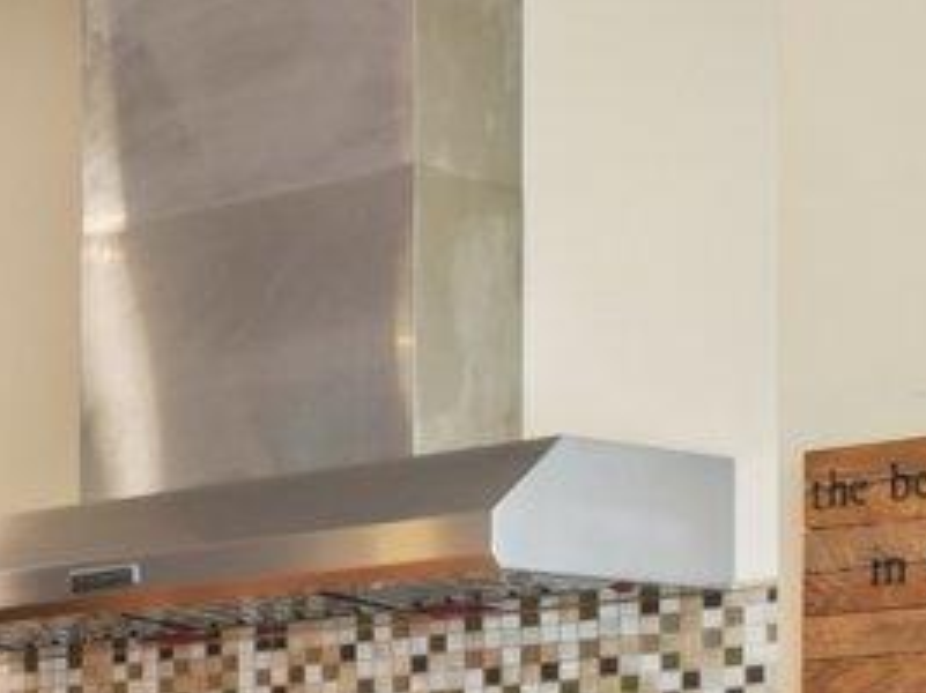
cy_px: 1020
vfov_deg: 12.0
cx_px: -1294
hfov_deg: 12.8
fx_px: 3155
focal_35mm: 118
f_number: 8
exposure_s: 1/6
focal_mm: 16
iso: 200
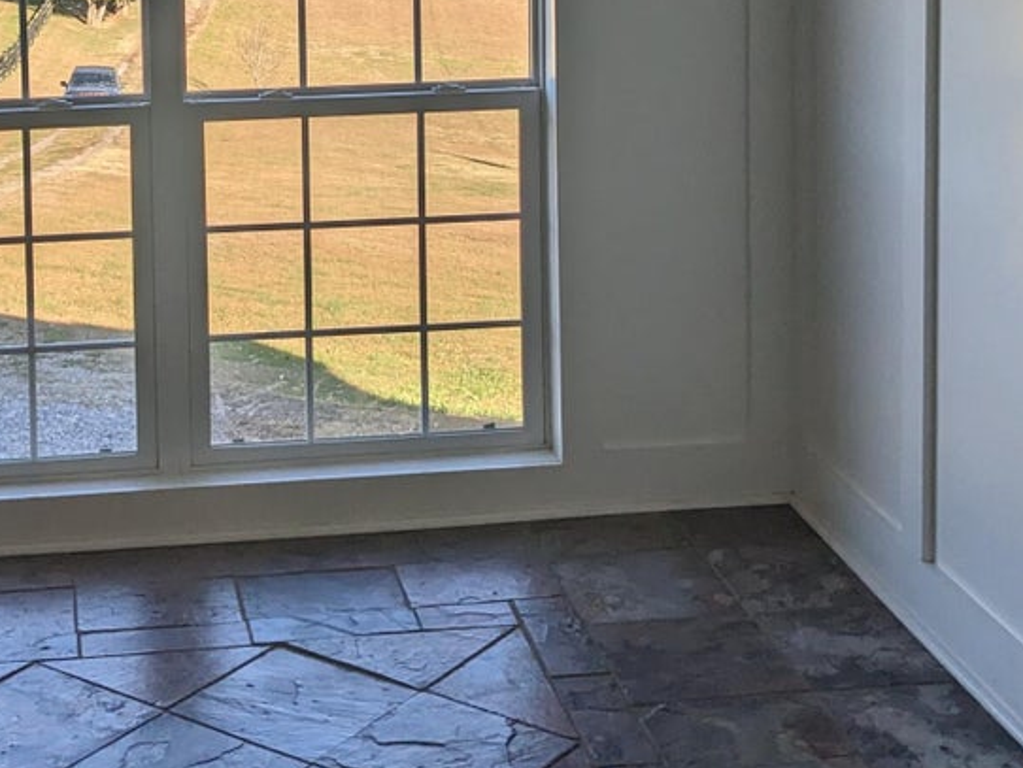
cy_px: -40
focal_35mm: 68
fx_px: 2010
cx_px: 309
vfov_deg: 20.8
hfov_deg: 28.3
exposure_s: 1/978
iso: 50
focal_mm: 4.38
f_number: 1.73
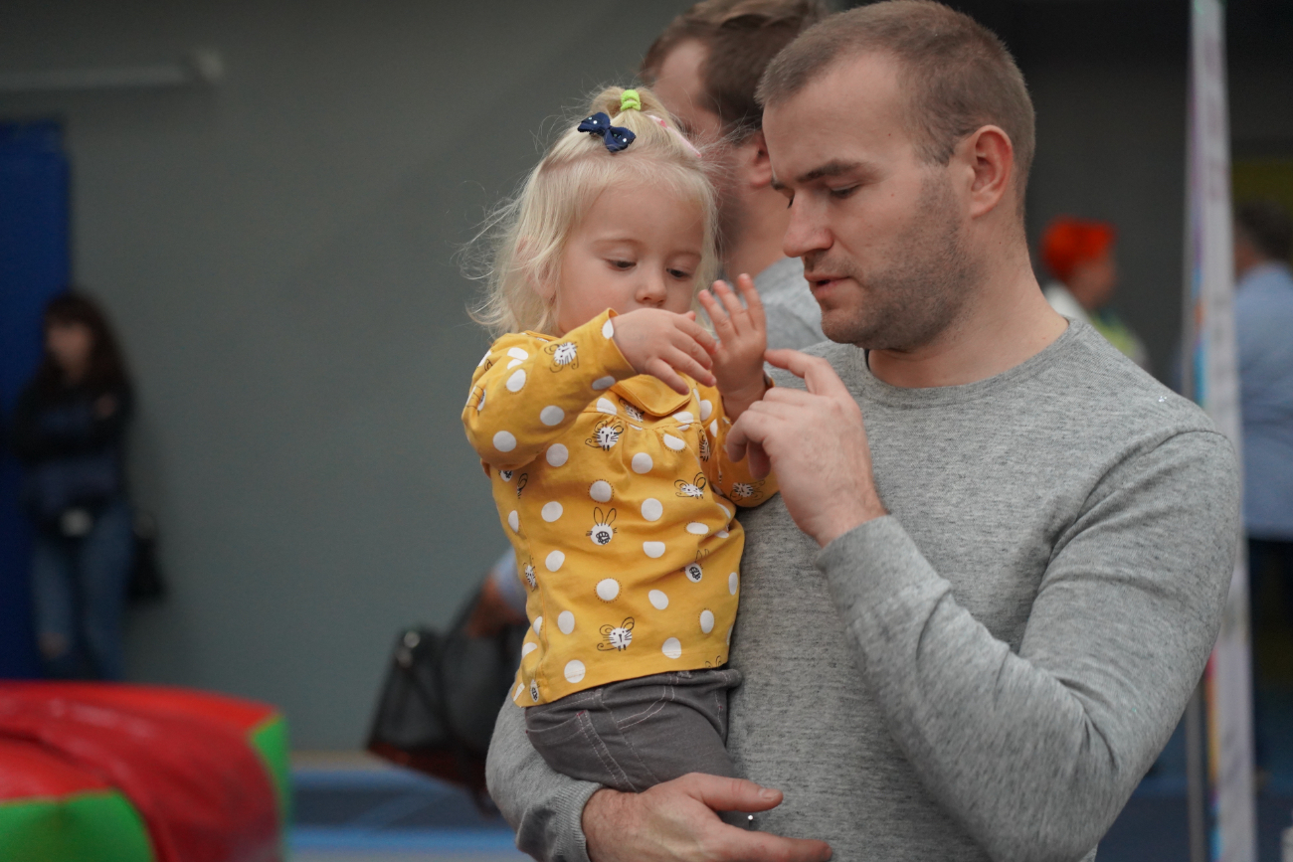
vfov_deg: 13.0
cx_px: 646
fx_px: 3771
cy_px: 431
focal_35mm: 105
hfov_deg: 19.5
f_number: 4
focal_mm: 105
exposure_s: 1/160
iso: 5000
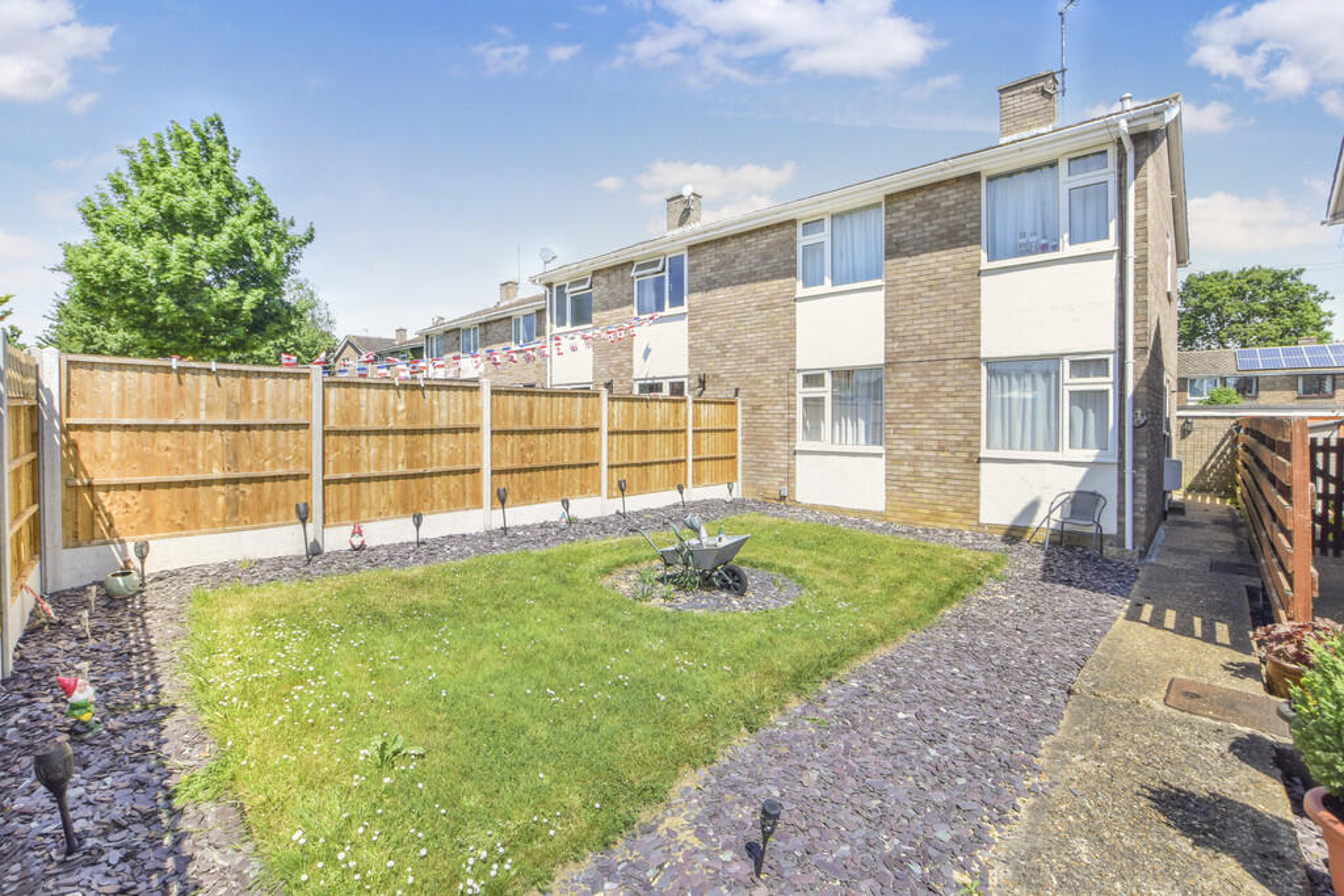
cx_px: 672
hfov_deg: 100.4
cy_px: 448
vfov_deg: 77.3
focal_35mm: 15
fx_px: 560
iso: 100
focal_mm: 10
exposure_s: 1/30
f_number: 13
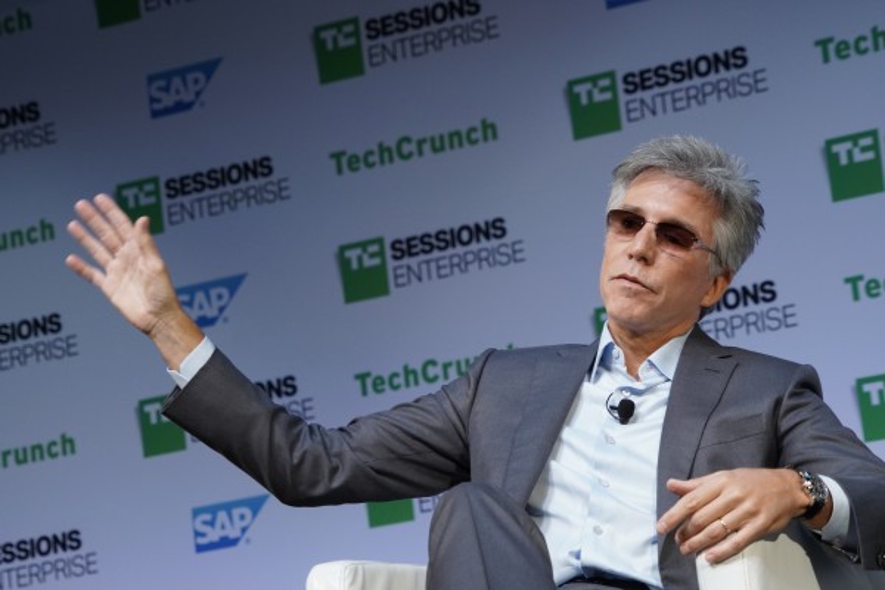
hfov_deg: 12.9
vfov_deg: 8.6
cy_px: 295
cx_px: 442
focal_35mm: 159
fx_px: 3908
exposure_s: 1/160
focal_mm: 106
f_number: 6.3
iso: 1250
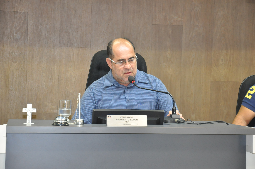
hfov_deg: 18.2
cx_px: 128
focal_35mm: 112
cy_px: 84
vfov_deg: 12.1
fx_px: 796
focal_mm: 75
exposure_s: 1/60
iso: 2000
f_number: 5.3
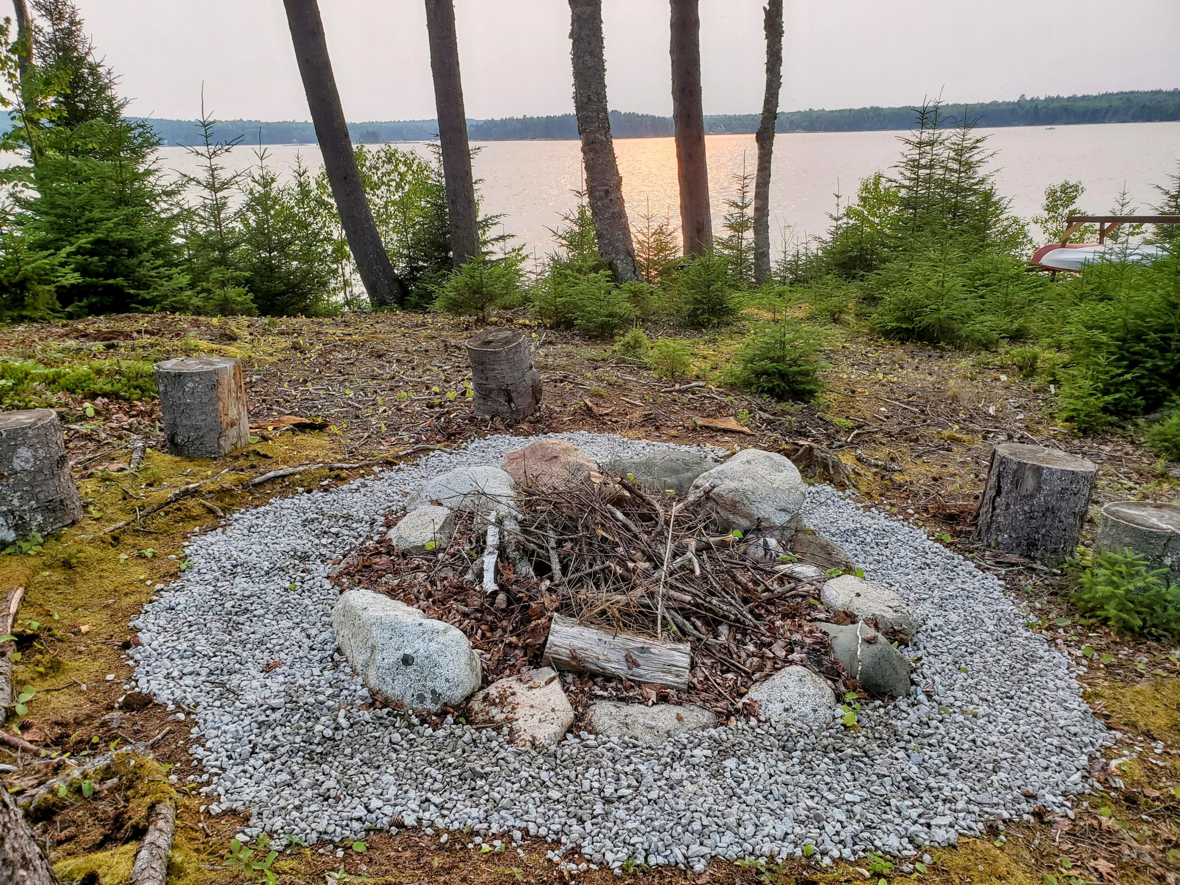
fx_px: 886
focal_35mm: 26
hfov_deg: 67.3
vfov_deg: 53.1
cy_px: 442
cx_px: 590
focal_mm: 4.3
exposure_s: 1/321
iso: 50
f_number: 2.4
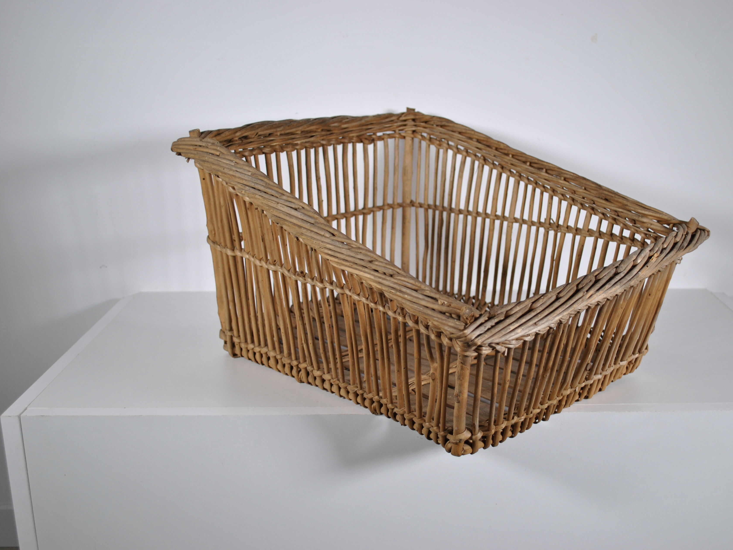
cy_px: 274
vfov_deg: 33.6
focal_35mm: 43
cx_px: 417
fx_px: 911
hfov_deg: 43.7
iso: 200
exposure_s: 1/100
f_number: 4.2
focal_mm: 26
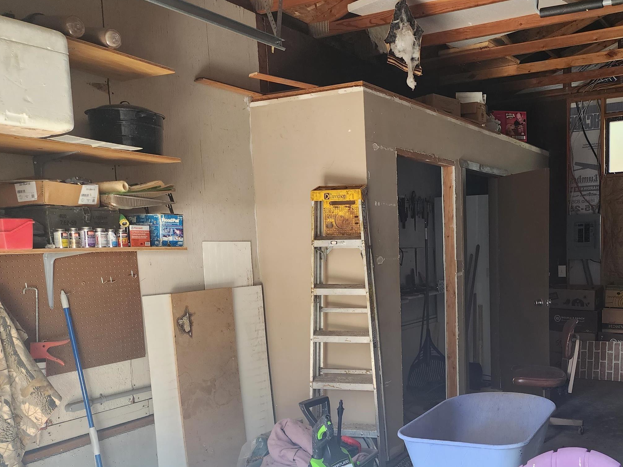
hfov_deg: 50.7
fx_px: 630
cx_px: 460
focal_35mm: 35
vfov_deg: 40.4
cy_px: 297
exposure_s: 1/180
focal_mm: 6.4
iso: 125
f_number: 1.8
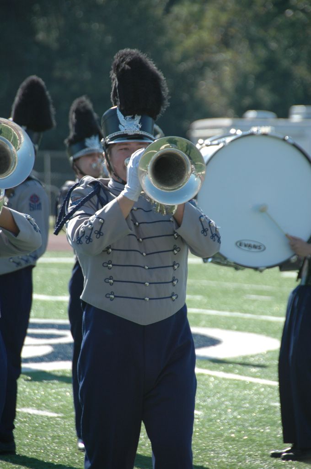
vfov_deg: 6.9
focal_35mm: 300
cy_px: 234
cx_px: 156
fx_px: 3898
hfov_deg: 4.6
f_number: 5.6
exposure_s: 1/500
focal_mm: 200
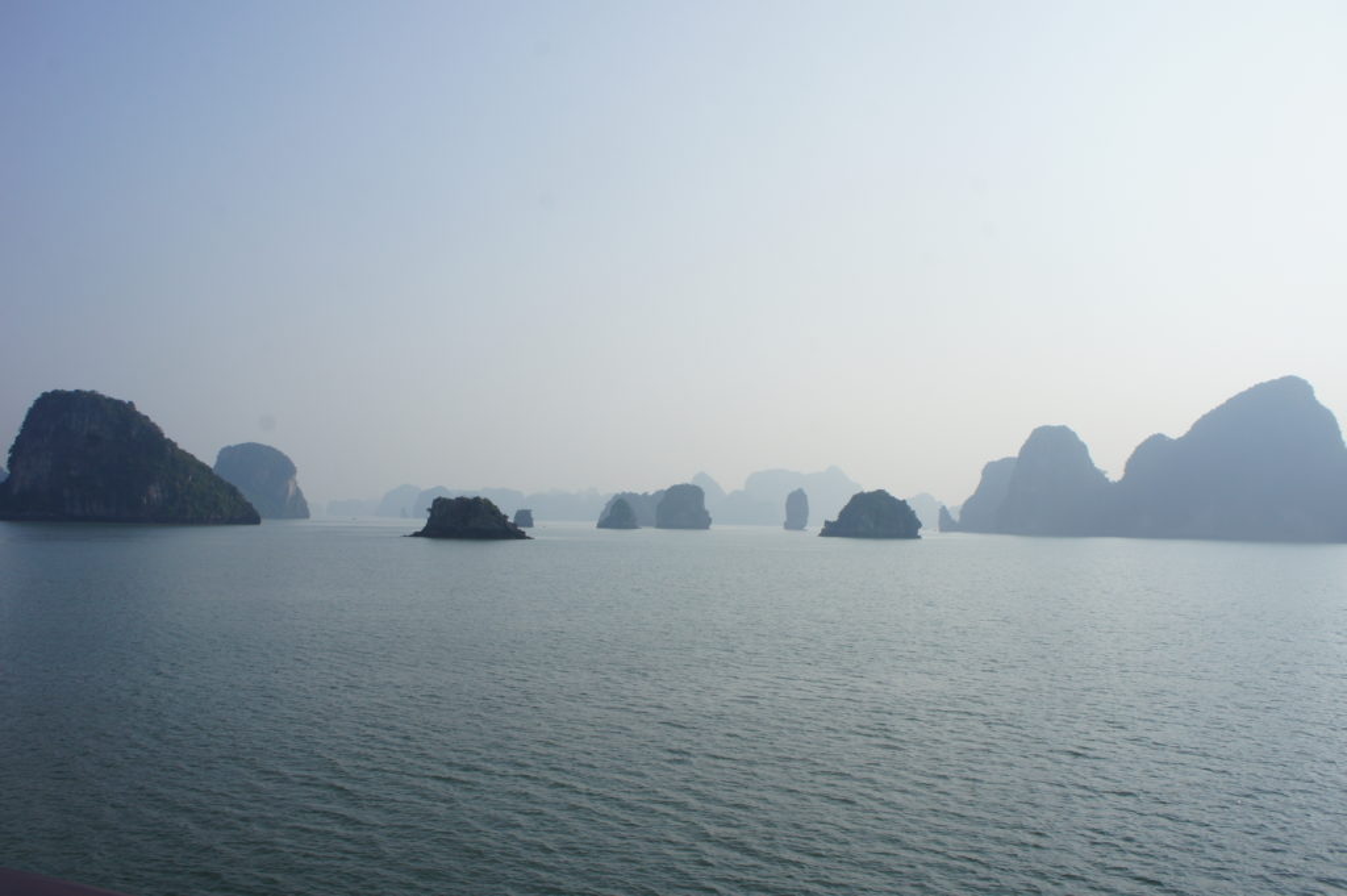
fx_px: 1122
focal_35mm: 30
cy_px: 448
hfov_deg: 62.0
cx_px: 674
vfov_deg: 43.5
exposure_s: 1/320
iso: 200
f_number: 11
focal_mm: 20
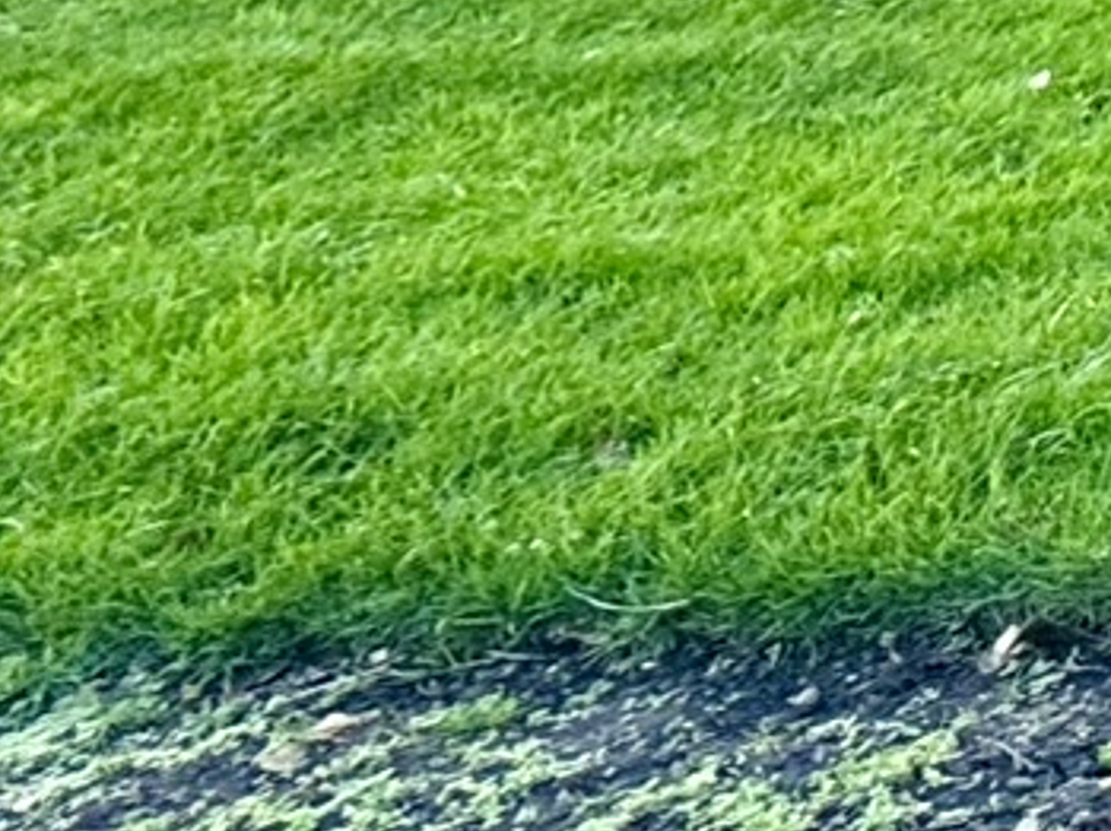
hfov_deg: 12.0
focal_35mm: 82
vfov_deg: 15.7
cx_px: 3222
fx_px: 2630
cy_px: -596
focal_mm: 2.22
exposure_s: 1/99
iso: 50
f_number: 2.2
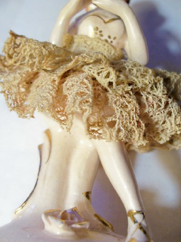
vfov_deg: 52.6
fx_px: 244
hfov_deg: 40.7
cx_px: 90
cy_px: 121
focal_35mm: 35
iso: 140
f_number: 2.8
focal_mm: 6
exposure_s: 1/30
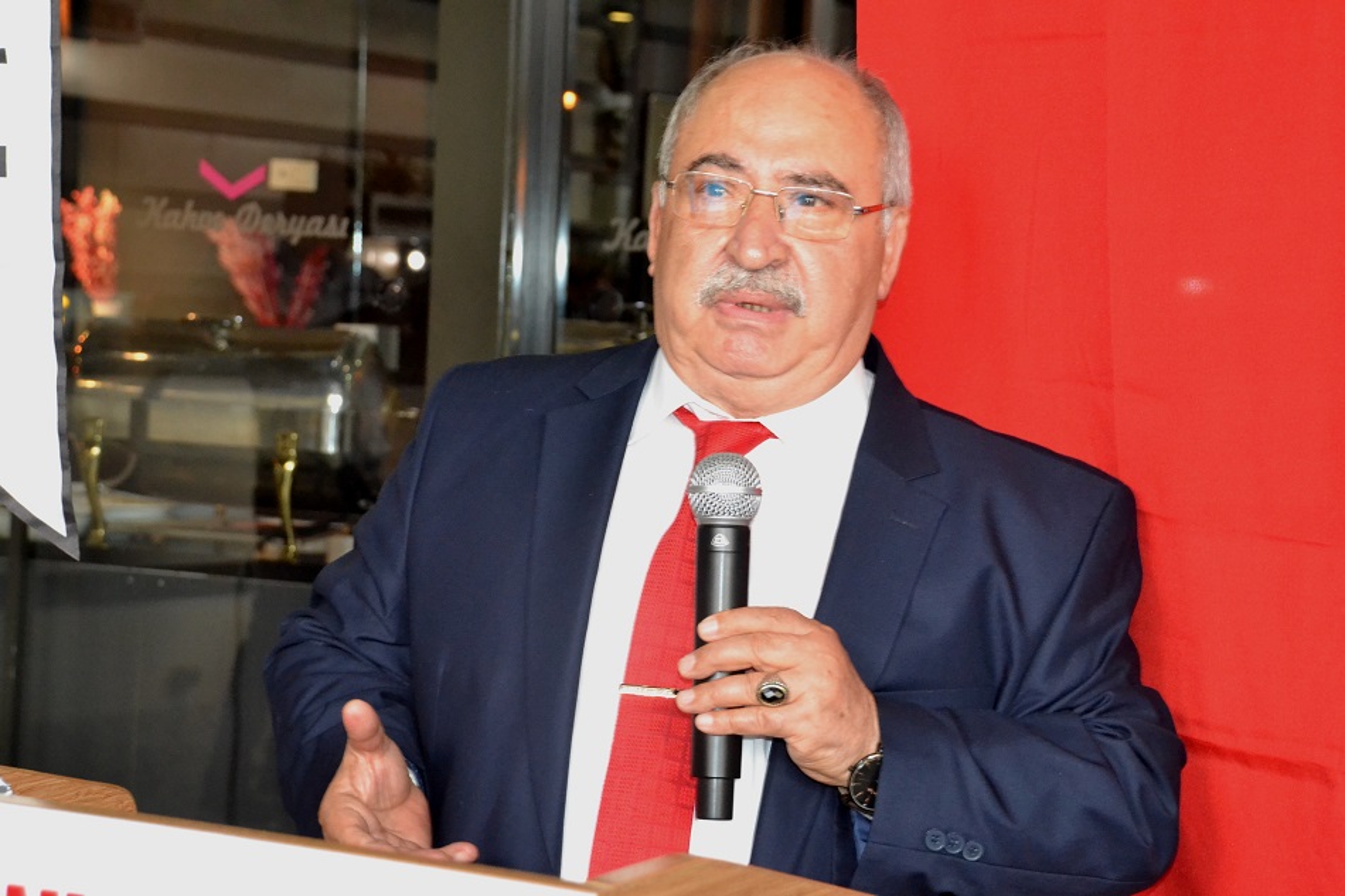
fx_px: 2689
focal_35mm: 72
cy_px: 448
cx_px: 672
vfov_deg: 18.9
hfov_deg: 28.1
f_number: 4.8
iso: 3200
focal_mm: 48
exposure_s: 1/60
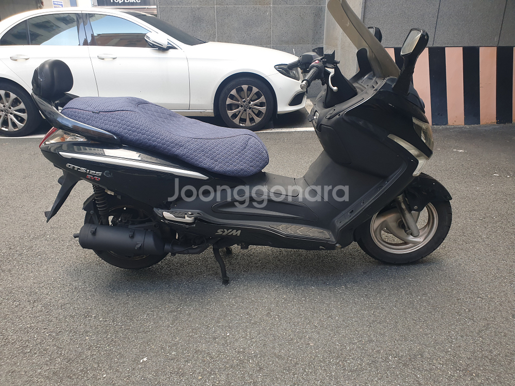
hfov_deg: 67.3
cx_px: 258
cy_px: 193
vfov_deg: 53.1
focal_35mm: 26
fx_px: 387
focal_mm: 4.3
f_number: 2.4
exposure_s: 1/120
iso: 80
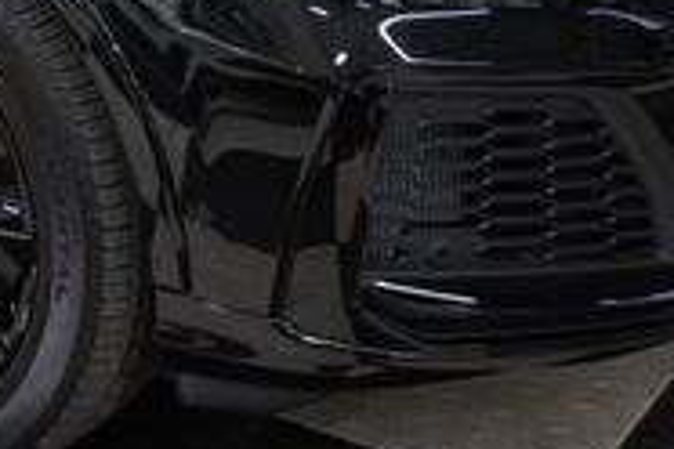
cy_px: -206
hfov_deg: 20.5
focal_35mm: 93
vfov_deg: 13.9
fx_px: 1741
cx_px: -138
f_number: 3.5
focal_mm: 18
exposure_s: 1/30
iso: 400
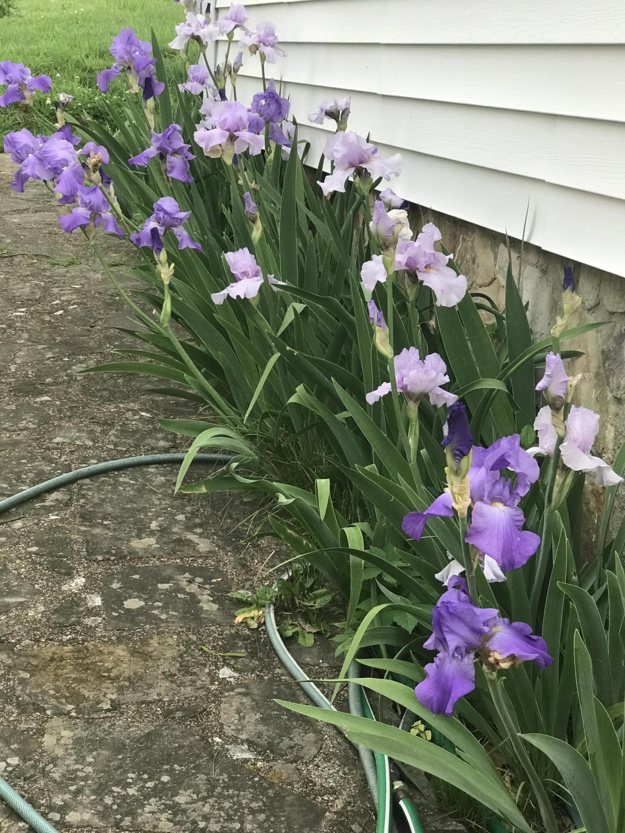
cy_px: 416
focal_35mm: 57
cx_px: 312
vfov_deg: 33.8
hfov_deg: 25.7
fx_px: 1372
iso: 64
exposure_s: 1/60
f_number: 2.8
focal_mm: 6.6
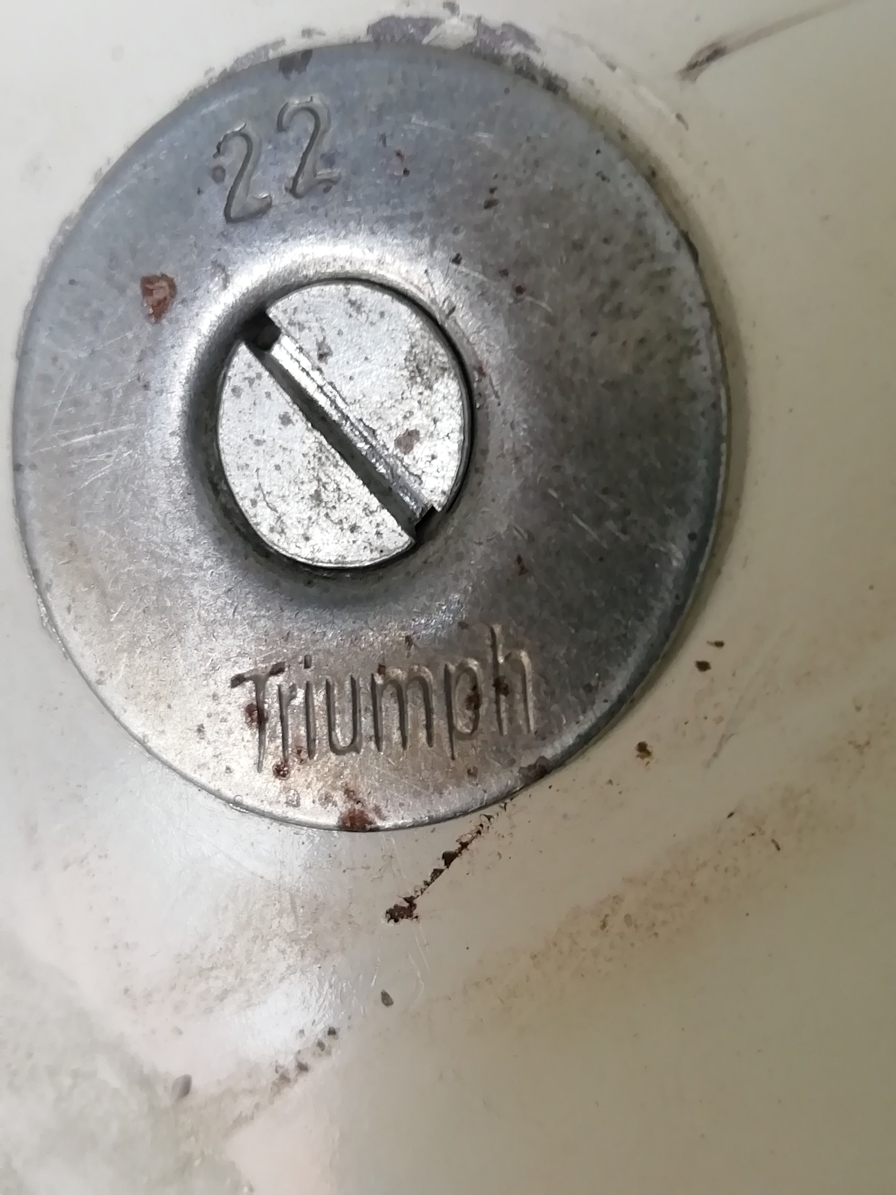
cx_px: 448
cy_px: 598
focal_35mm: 49
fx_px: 1691
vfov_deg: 38.9
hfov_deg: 29.7
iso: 80
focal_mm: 3.21
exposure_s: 1/50
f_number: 2.2
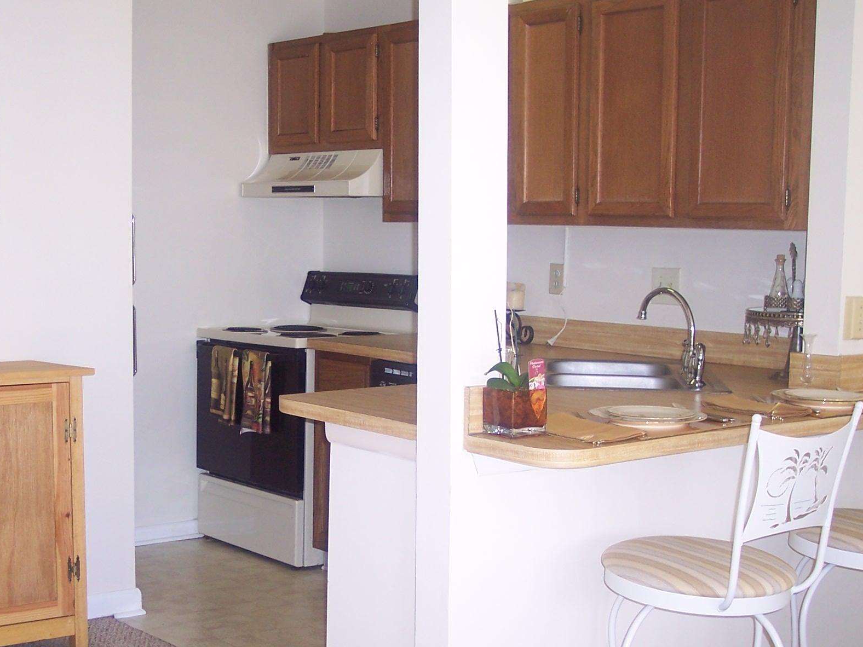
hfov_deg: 33.3
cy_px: 385
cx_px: 251
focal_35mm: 57
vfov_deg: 25.6
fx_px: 1421
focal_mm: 8
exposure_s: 1/60
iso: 100
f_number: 2.8
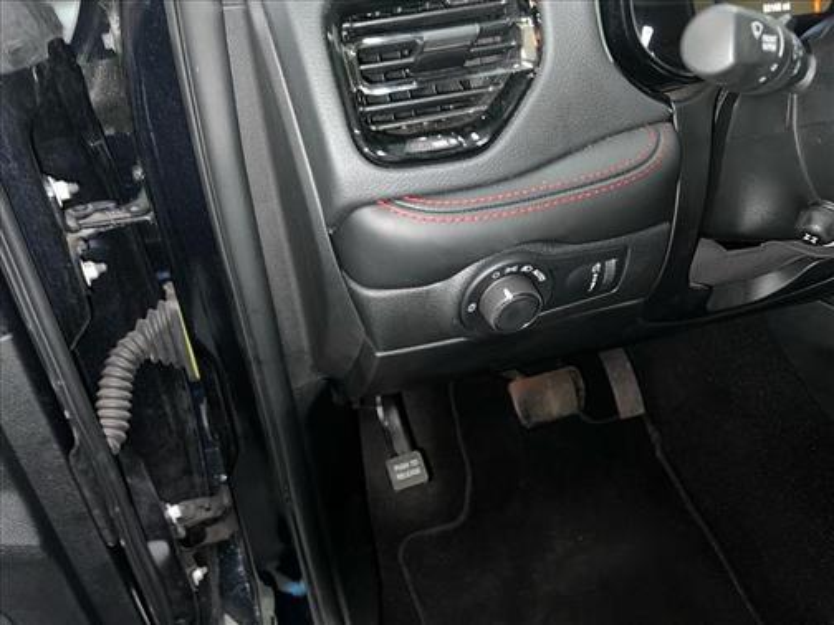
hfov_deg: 67.3
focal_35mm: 26
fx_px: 626
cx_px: 417
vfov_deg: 53.1
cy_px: 312
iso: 40
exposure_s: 1/4
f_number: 1.5
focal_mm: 5.7
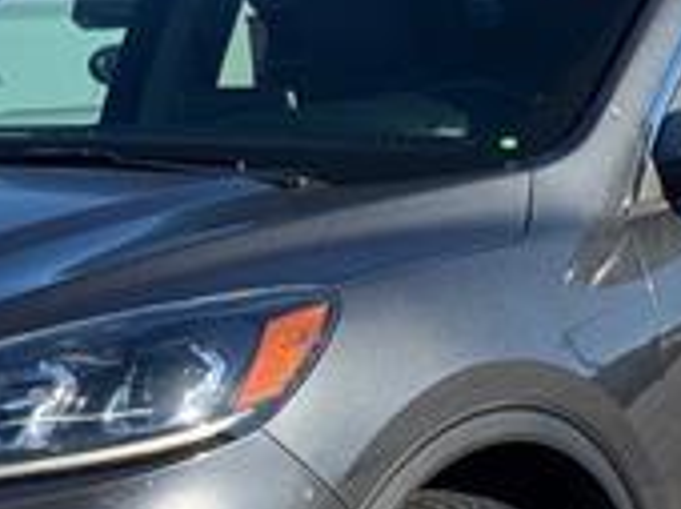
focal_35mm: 181
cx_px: 216
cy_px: 413
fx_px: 3556
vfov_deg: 8.2
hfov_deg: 10.9
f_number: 1.78
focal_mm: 6.76
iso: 64
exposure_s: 1/2331
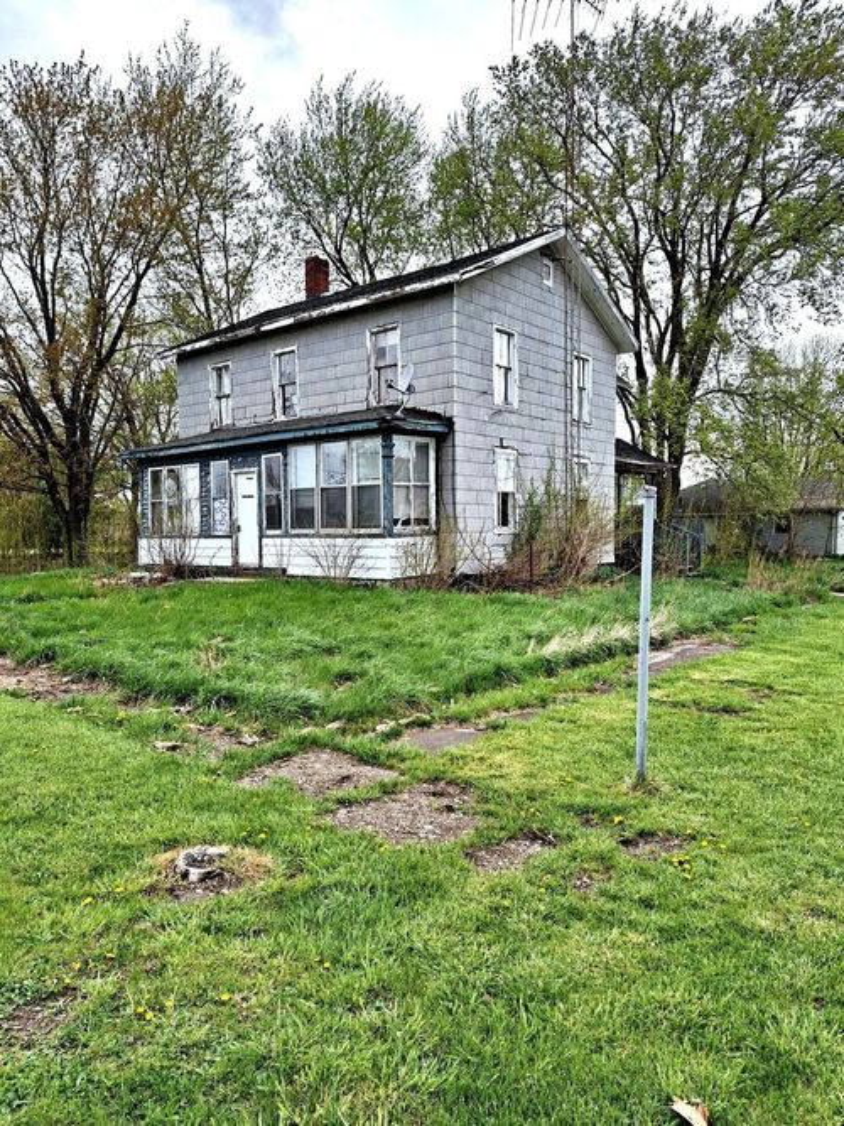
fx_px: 748
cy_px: 563
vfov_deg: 73.9
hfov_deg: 58.9
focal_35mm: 23
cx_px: 422
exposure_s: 1/791
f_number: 1.8
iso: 40
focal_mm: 5.54
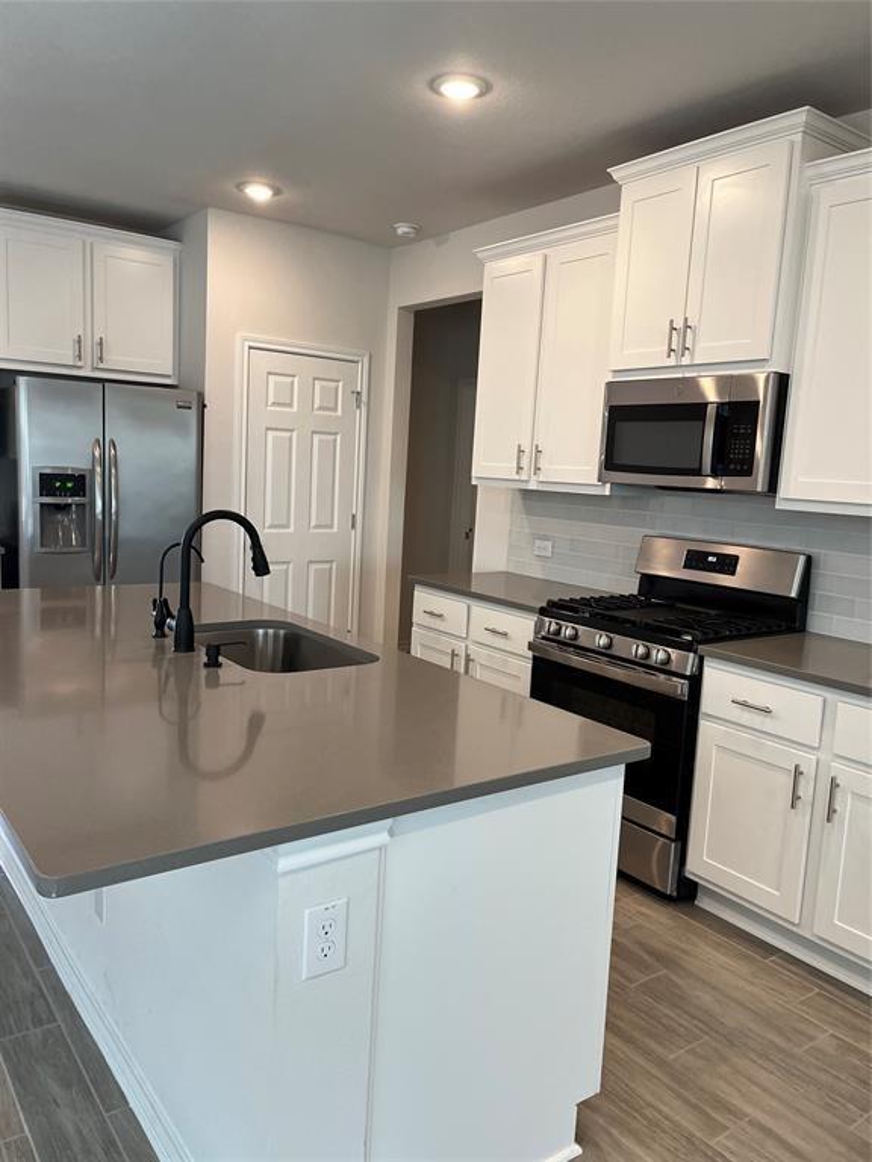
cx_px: 436
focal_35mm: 26
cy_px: 581
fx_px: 873
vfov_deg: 67.3
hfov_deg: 53.1
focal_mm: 5.1
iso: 100
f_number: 1.6
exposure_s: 1/120
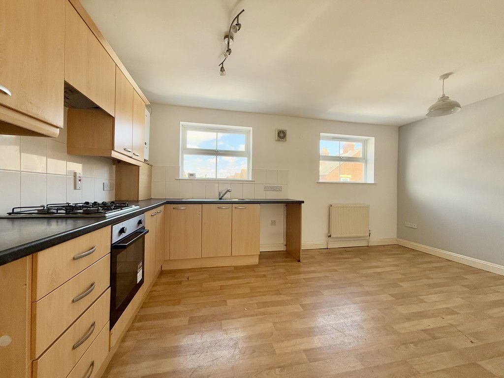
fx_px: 204
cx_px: 252
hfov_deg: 102.1
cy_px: 189
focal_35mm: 14
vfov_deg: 85.7
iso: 64
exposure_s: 1/115
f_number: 2.2
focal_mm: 2.22
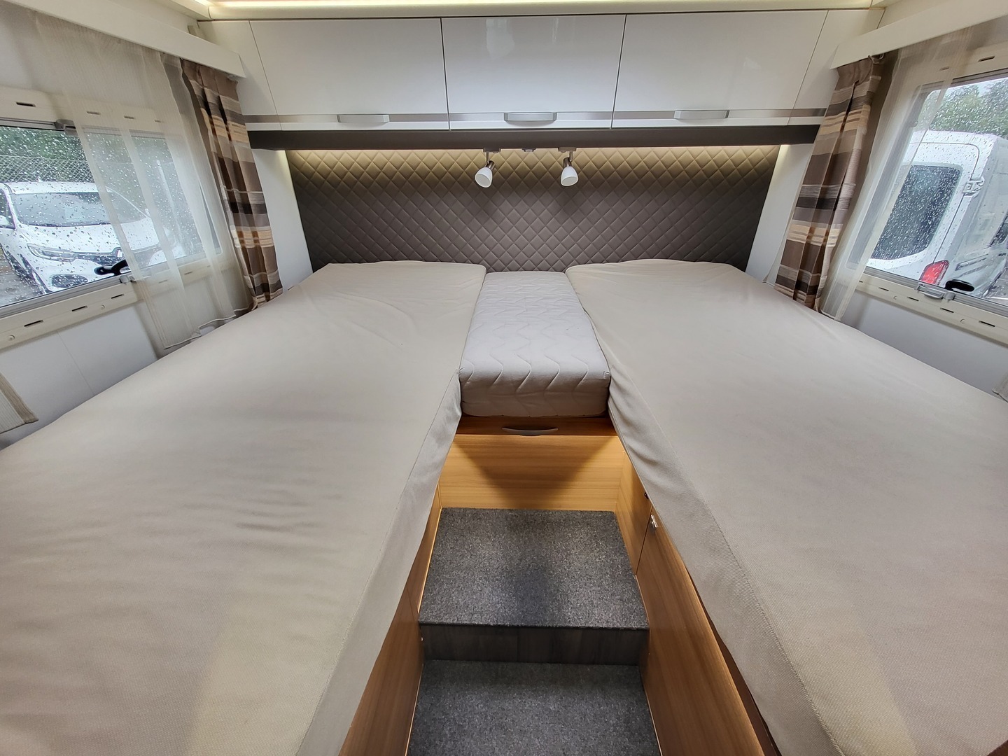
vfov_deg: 89.9
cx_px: 504
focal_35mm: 13
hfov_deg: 106.2
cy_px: 378
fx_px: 379
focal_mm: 1.74
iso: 125
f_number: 2.2
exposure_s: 1/50
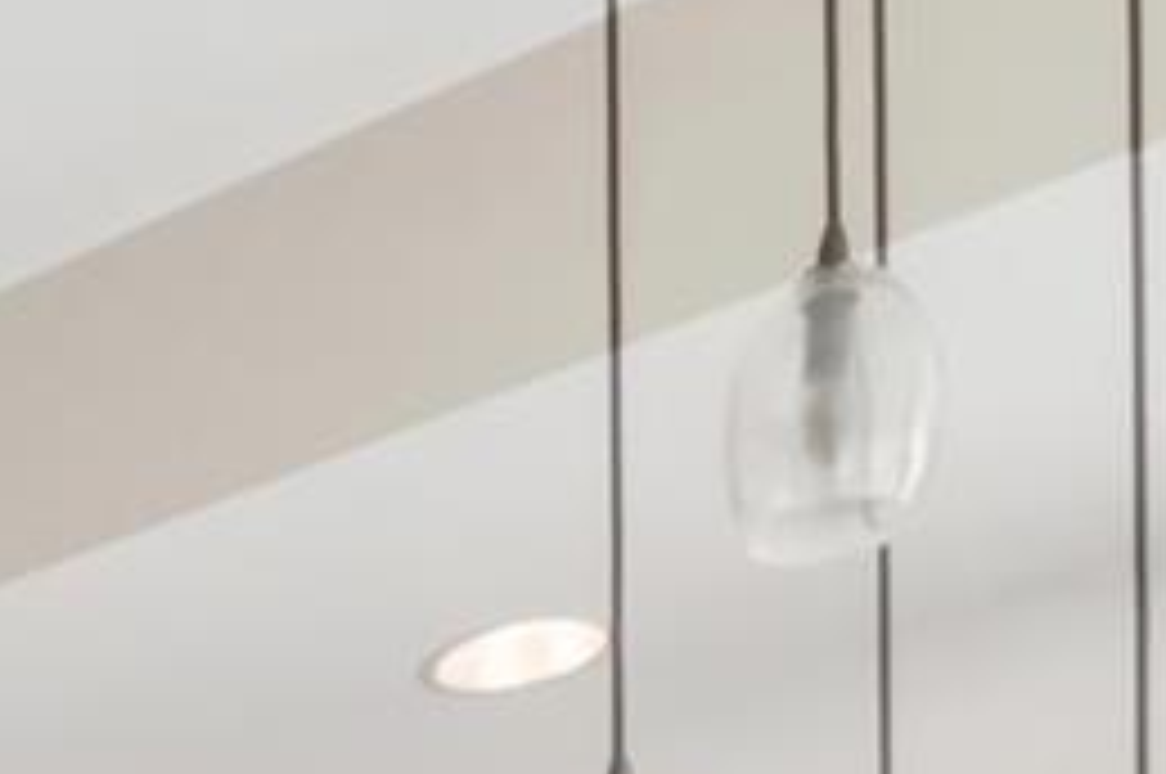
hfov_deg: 14.4
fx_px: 3303
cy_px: 2214
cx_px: -1522
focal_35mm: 102
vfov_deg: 10.3
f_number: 22
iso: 1250
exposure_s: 1/10
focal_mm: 11
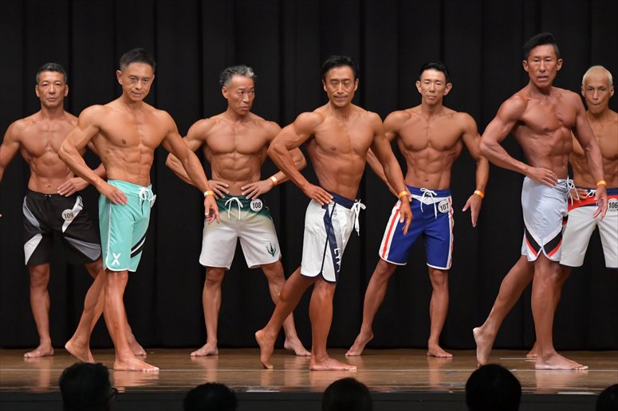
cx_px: 309
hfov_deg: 10.2
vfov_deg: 6.8
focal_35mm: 202
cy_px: 206
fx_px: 3466
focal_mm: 135
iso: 6400
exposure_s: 1/400
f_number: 5.6
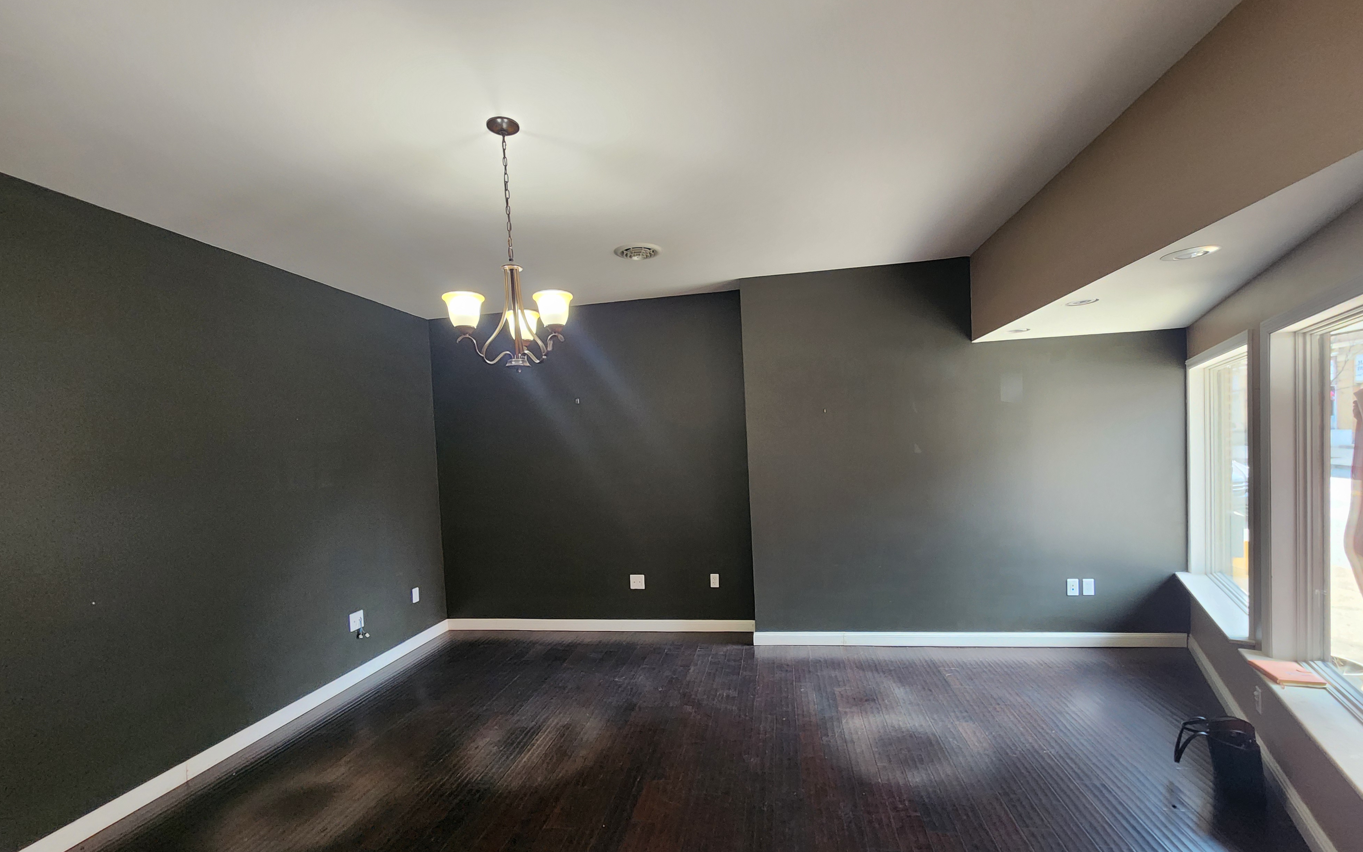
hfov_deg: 105.3
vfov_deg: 78.5
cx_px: 678
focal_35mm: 14
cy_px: 454
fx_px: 520
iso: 320
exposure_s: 1/60
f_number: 2.2
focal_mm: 2.2
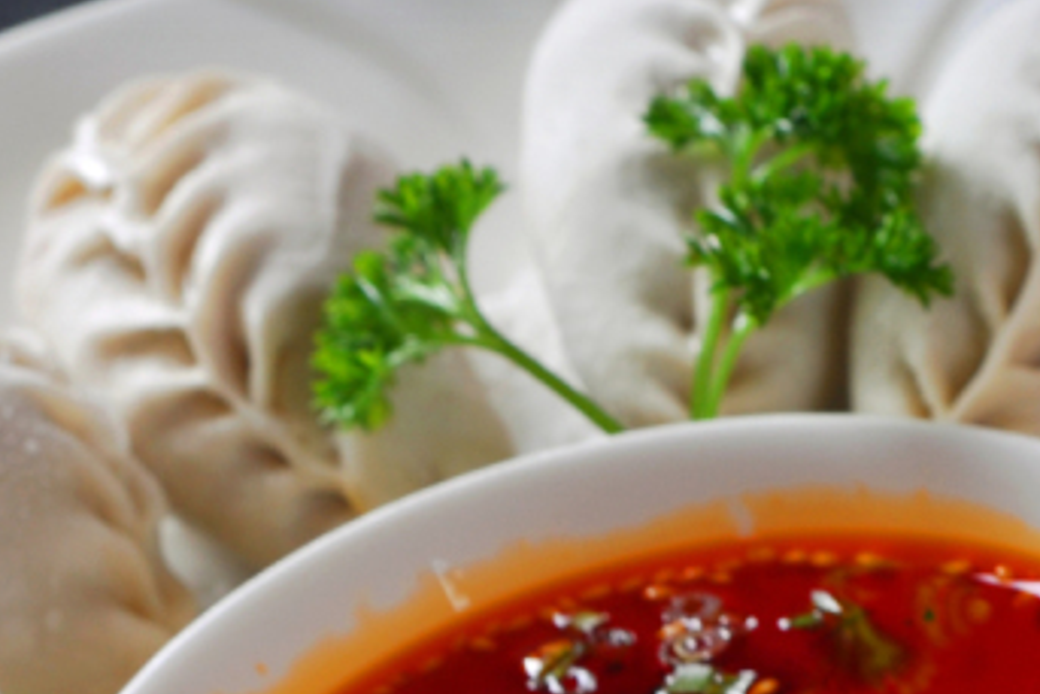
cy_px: 1032
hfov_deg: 9.2
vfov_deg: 6.1
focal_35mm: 224
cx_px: 315
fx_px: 6474
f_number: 6.3
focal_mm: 50
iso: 125
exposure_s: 1/160
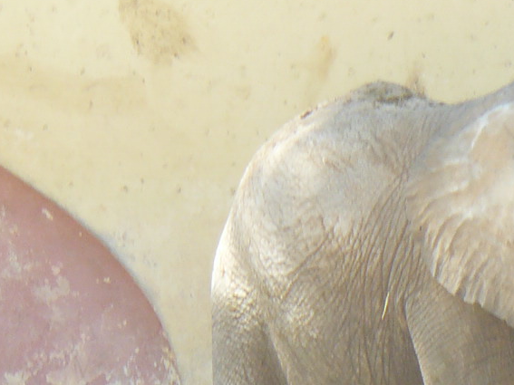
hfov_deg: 3.3
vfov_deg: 2.5
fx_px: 8818
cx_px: 560
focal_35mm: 594
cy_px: 284
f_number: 4
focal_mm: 29.1
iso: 100
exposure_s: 1/160
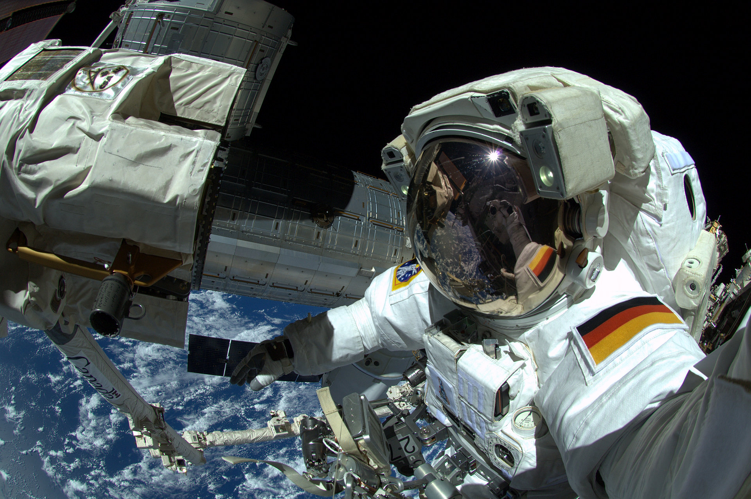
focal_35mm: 16
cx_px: 376
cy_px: 250
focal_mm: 10.5
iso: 200
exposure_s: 1/500
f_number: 11
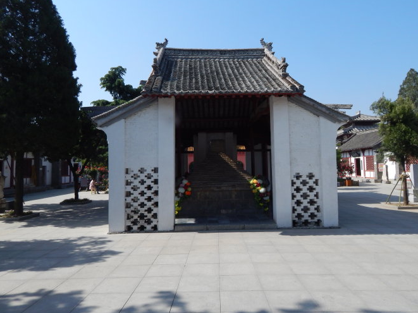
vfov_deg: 56.8
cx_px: 214
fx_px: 290
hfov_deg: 71.6
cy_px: 155
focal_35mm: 24
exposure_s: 1/1500
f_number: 3
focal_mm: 4
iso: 125
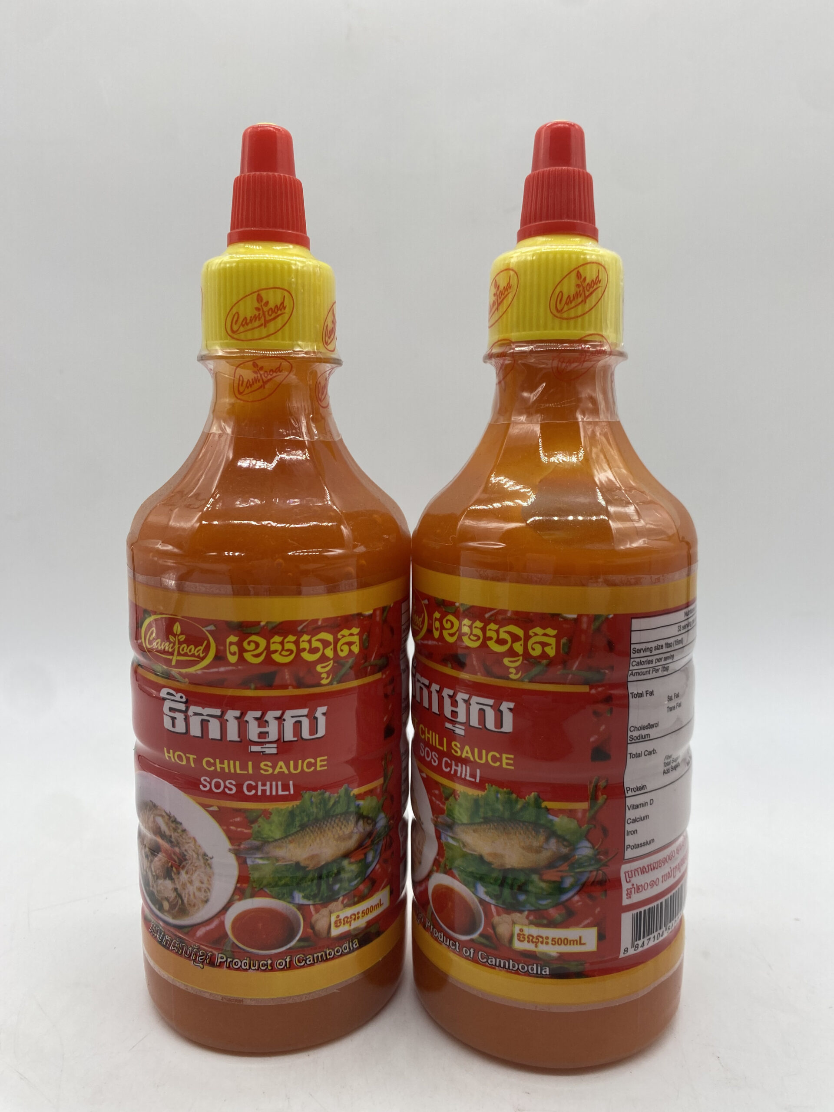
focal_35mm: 26
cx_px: 417
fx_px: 835
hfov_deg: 53.1
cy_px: 556
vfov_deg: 67.3
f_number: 1.8
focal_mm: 4.25
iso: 32
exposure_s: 1/291
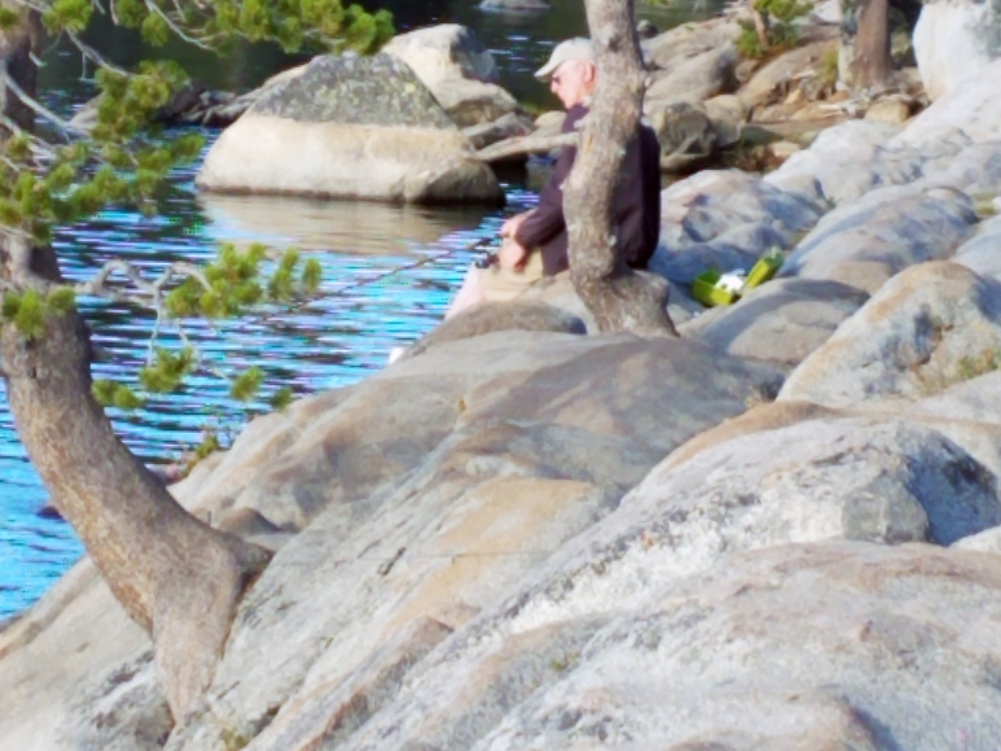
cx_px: 498
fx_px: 1012
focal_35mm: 35
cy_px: 112
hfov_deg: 52.6
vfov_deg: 38.6
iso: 40
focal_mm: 4.2
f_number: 1.7
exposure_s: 1/383
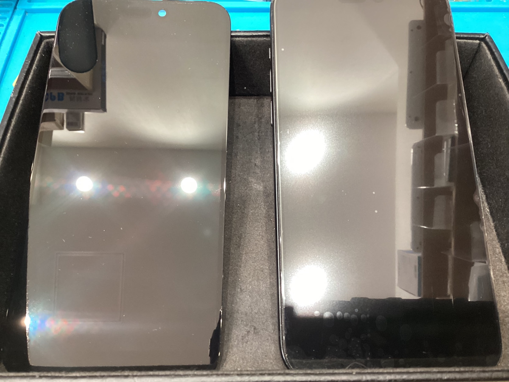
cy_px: 191
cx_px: 254
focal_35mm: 31
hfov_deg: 58.4
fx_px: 456
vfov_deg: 45.4
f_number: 2.4
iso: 160
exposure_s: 1/50
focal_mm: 3.3
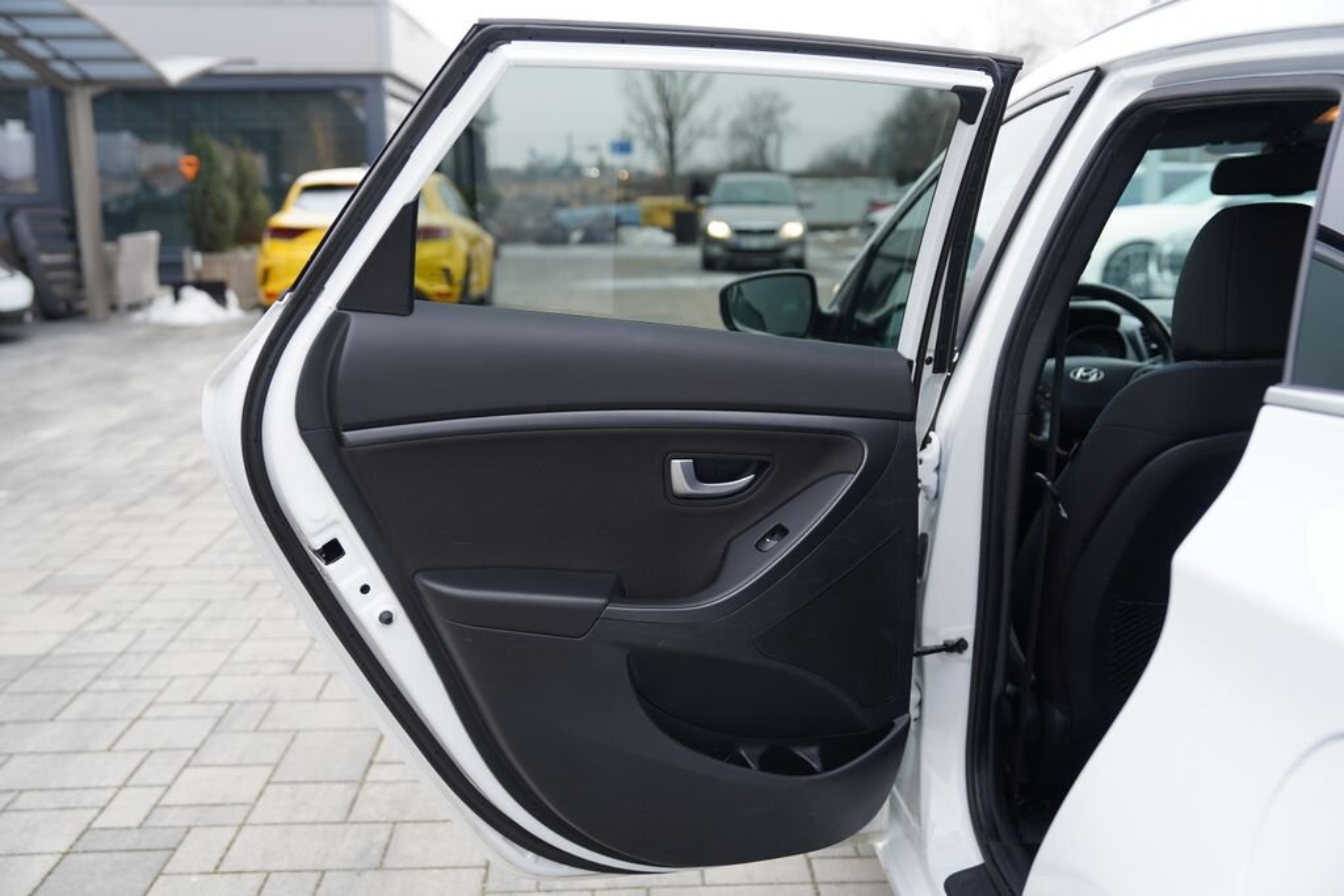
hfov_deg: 50.7
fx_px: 1419
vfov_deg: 35.1
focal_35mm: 38
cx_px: 672
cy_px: 448
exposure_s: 1/50
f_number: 3.2
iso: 100
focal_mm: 38
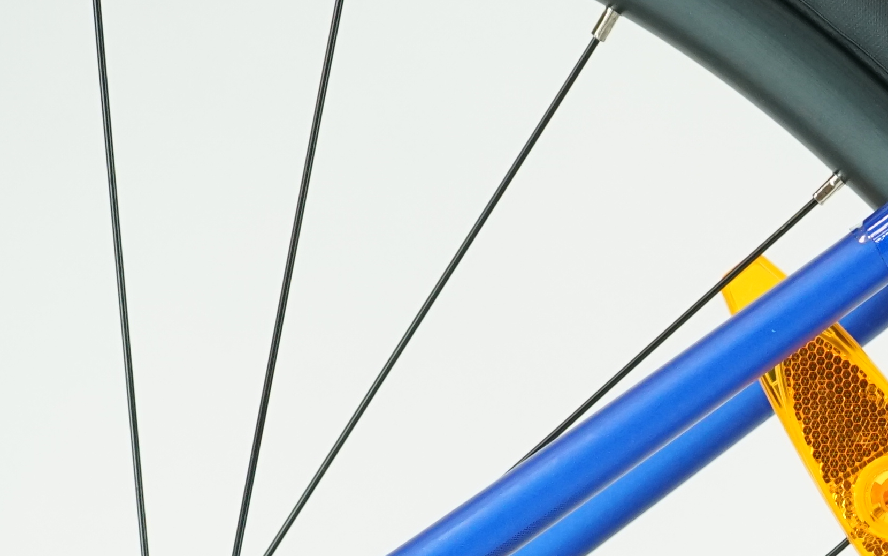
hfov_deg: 13.4
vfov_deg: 8.4
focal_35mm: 151
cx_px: 1089
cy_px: 1006
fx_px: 3655
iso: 1600
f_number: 5.6
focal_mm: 41
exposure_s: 1/200
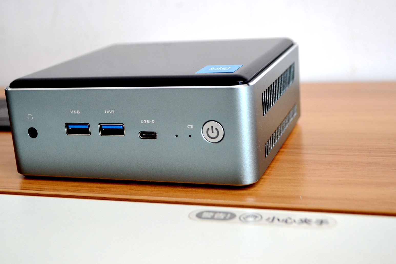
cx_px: 173
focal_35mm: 56
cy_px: 111
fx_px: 616
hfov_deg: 35.6
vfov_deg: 24.2
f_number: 4.8
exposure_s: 1/50
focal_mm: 32
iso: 400
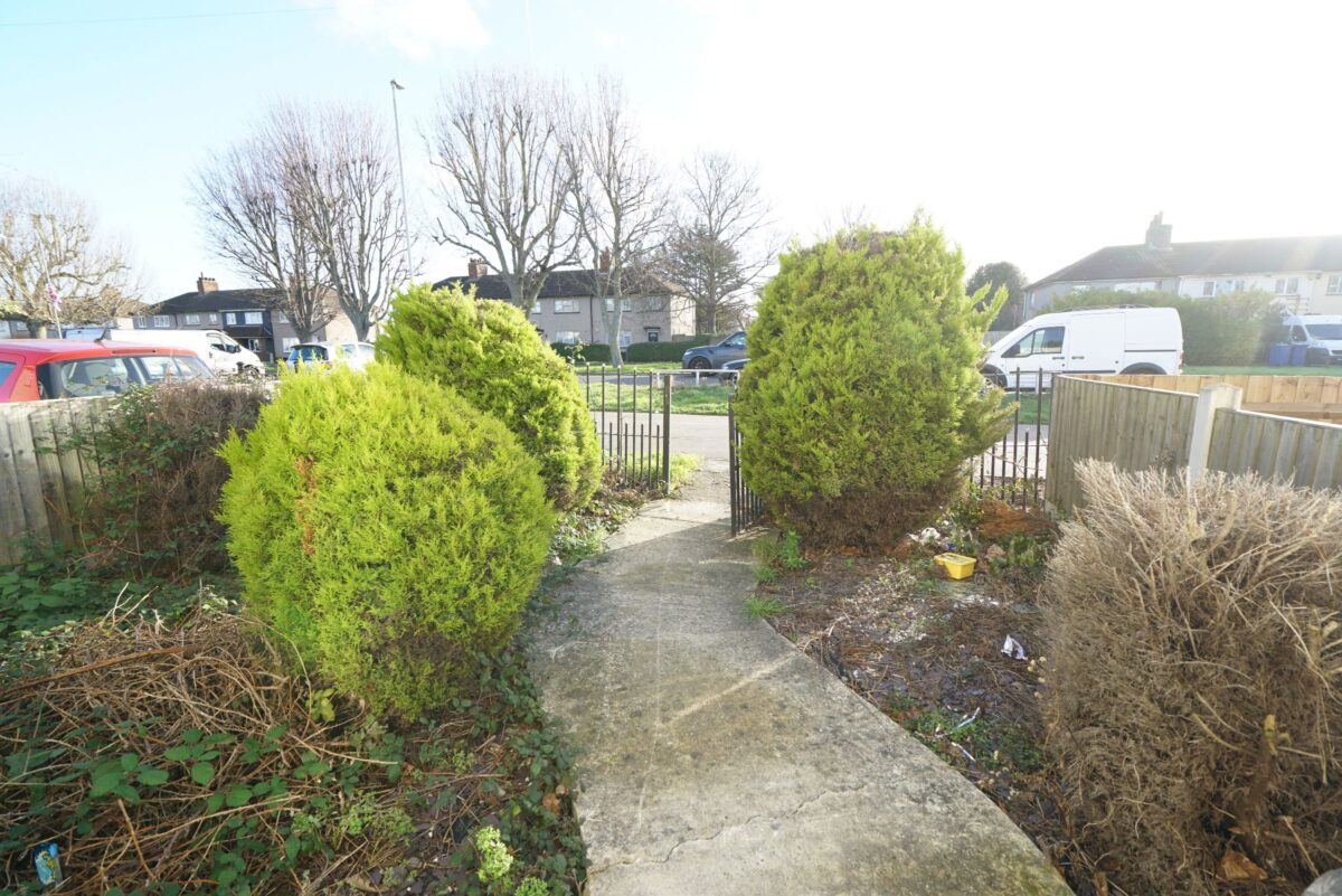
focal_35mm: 16
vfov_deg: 73.8
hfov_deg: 96.7
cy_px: 448
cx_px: 671
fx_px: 597
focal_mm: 16
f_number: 5.6
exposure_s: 1/400
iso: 500
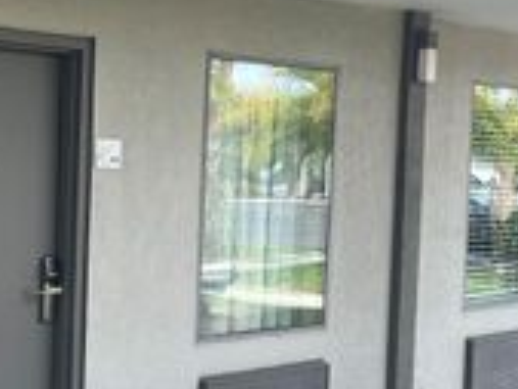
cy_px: 231
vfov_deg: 19.1
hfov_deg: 21.6
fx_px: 1153
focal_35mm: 77
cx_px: -236
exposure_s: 1/577
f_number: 1.6
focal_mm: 5.1
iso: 50
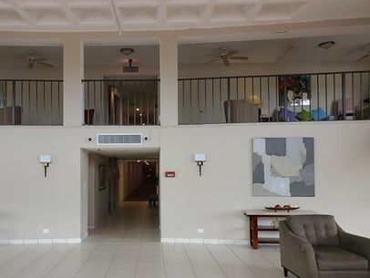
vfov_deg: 44.1
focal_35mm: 32
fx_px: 342
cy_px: 161
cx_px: 148
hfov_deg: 56.3
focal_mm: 4.3
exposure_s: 1/60
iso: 64
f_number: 2.4
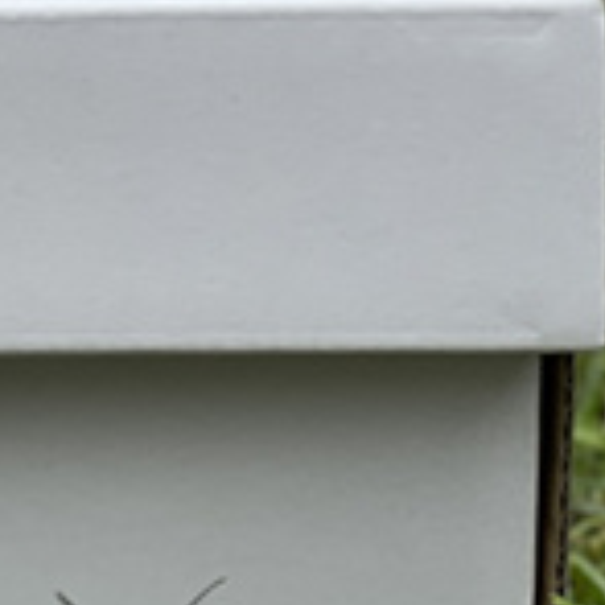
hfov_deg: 5.9
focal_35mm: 285
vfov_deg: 6.1
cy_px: -389
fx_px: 5635
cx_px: -831
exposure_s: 1/156
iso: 25
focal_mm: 7.5
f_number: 2.2
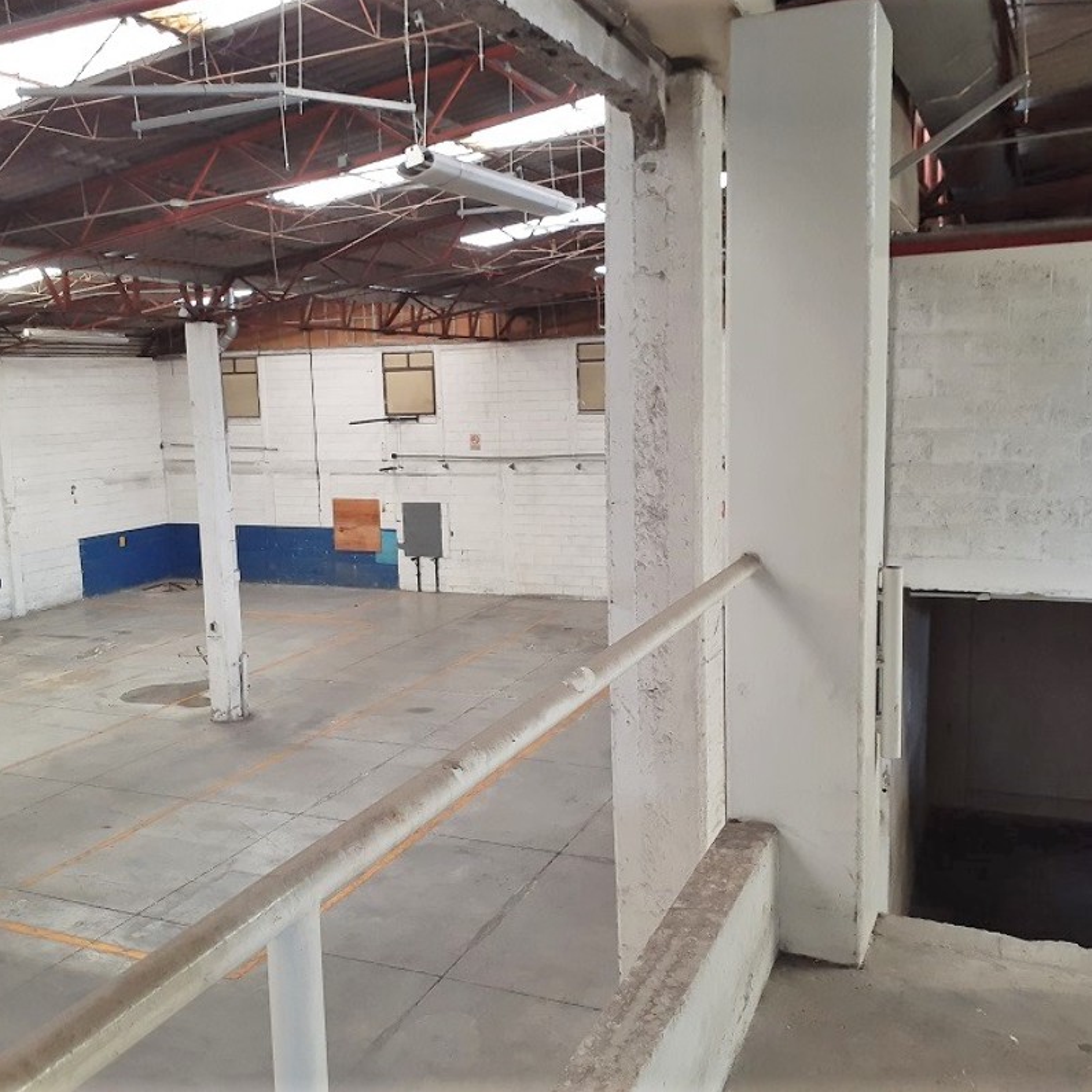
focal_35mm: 32
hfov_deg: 51.0
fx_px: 1142
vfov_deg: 51.1
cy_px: 544
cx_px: 488
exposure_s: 1/30
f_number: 1.9
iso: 320
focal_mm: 3.6
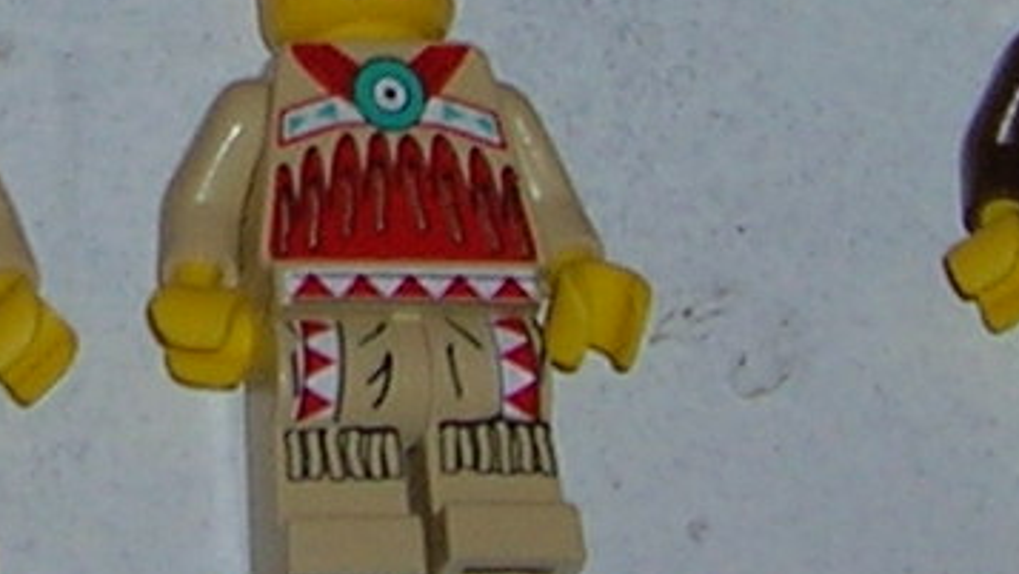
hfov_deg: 9.0
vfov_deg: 5.1
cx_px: -263
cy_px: -480
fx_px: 6405
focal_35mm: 237
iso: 50
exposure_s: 1/60.1
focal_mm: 5.7
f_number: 2.9
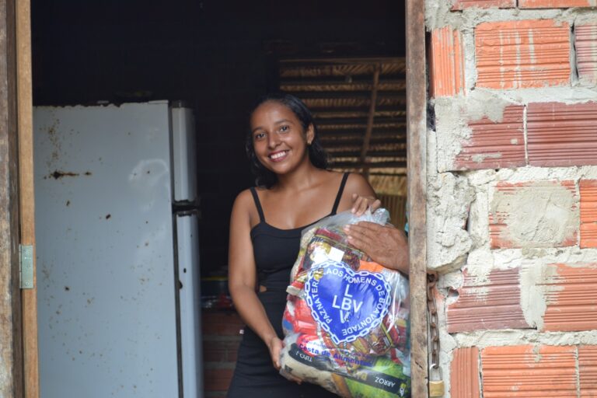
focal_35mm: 82
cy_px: 199
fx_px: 1368
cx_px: 298
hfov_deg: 24.6
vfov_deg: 16.6
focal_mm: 55
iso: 400
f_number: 5.6
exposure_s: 1/80
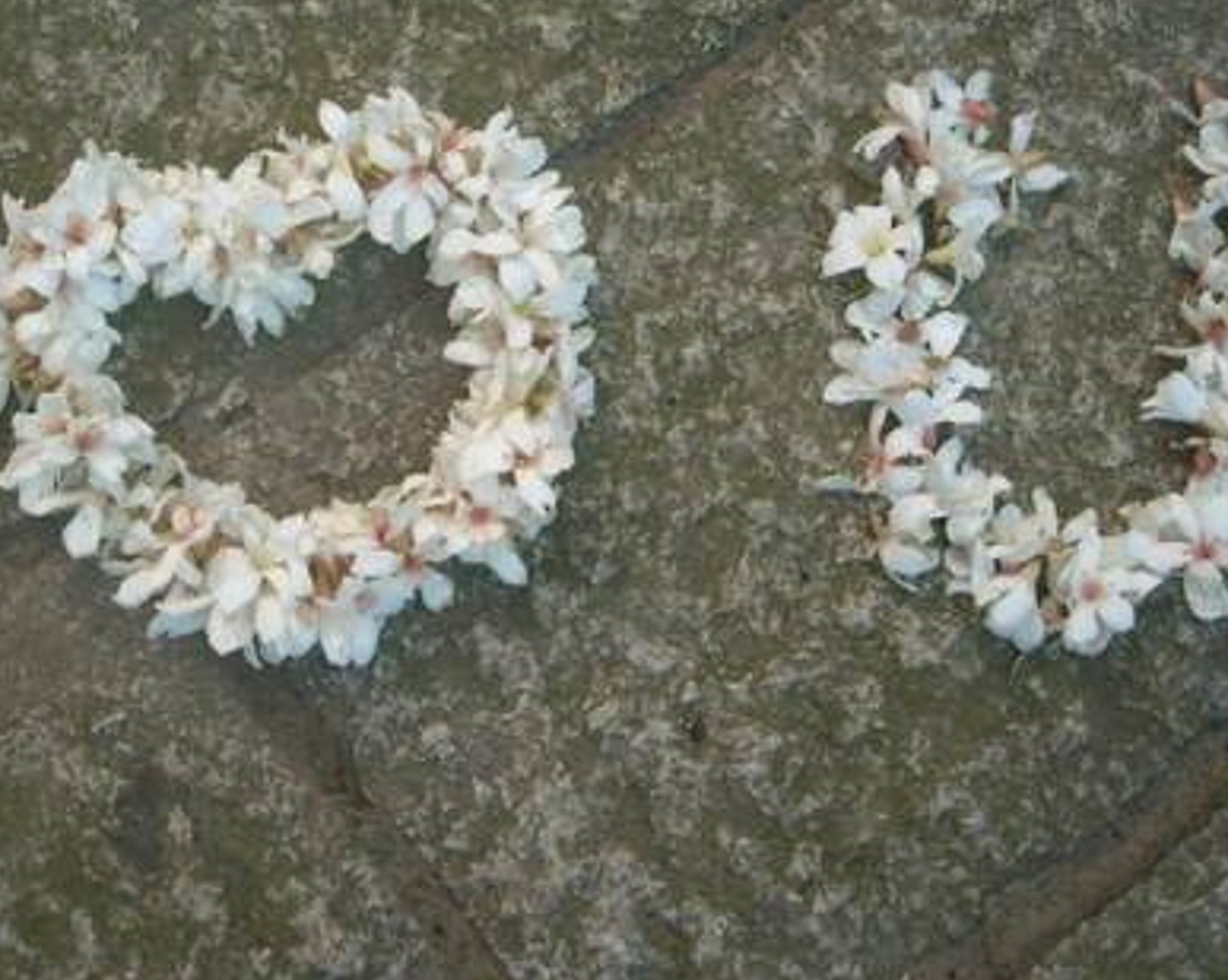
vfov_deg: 28.5
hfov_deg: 35.1
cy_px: 358
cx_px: 435
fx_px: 1925
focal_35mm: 53
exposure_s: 1/284
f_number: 2.8
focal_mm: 5.7
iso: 400
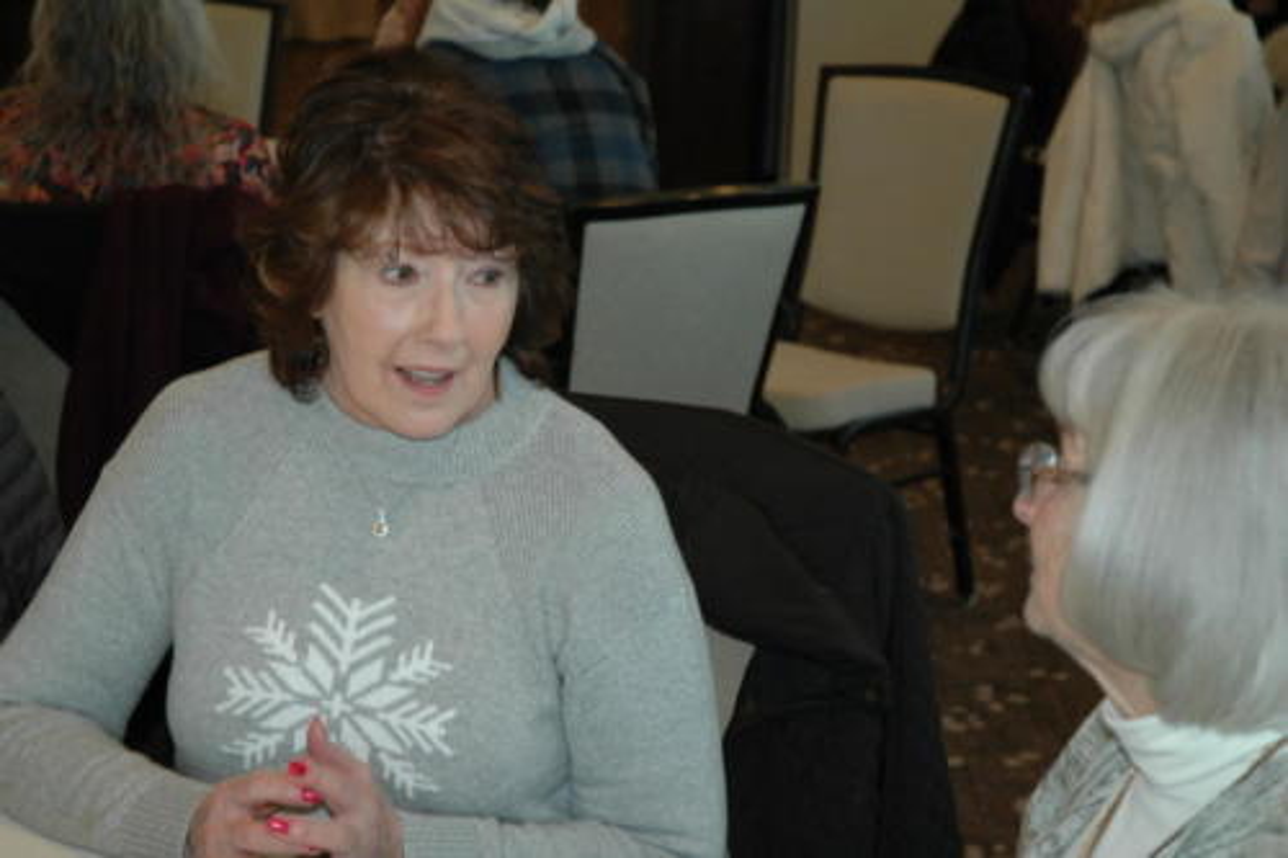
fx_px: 3004
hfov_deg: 24.2
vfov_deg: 16.3
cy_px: 429
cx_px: 644
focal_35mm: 84
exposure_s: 1/60
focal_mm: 56
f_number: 4.5
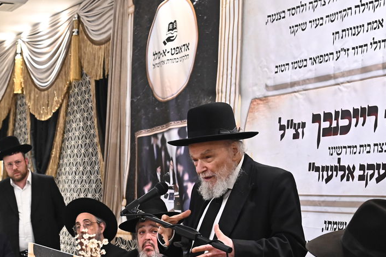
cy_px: 223
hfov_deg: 26.7
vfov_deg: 17.9
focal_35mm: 75
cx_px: 99
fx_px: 804
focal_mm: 38
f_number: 4
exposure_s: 1/125
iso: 3200
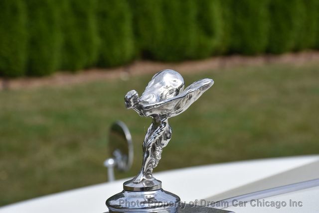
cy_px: 106
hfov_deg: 20.6
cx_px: 160
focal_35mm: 99
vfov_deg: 13.9
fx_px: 878
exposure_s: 1/500
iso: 180
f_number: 8
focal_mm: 66
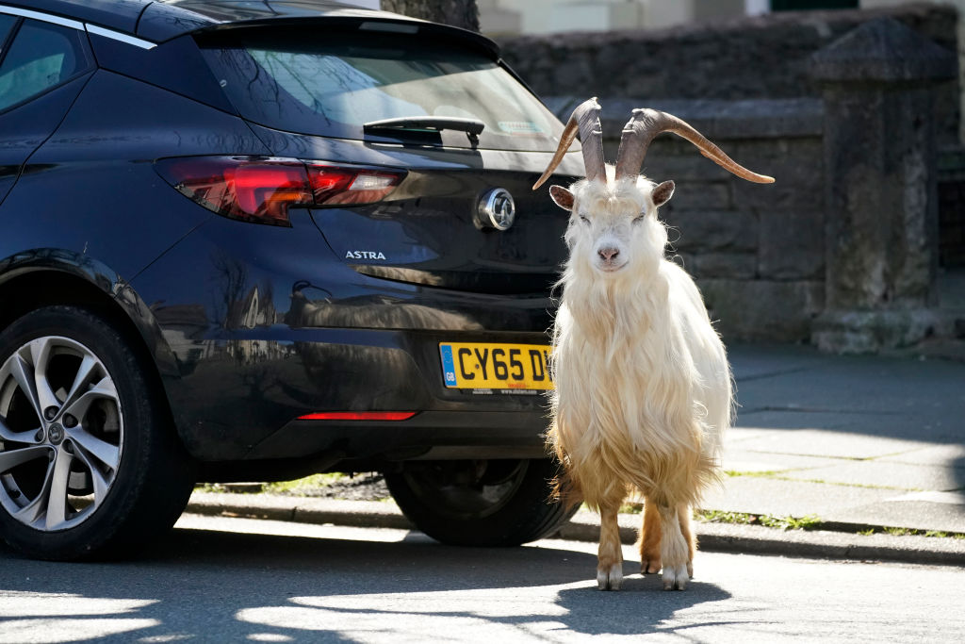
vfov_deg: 6.7
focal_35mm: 206
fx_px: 5522
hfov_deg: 10.0
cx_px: 482
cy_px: 322
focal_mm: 206
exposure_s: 1/4000
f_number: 5.6
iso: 3200
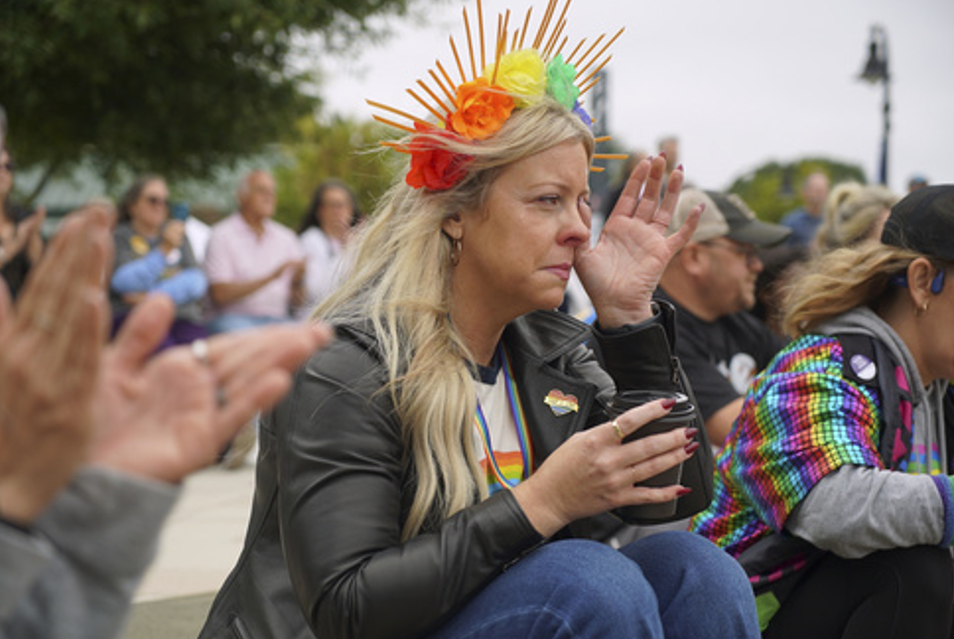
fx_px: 1963
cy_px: 325
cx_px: 481
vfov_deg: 18.5
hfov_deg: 27.3
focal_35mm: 74
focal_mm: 70
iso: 100
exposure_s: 1/160
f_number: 4
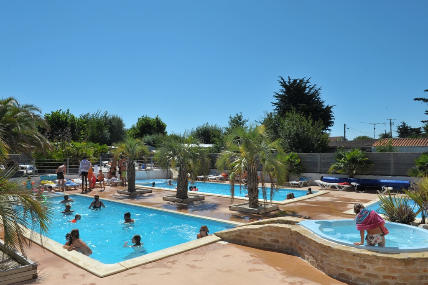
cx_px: 214
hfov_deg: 67.4
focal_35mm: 27
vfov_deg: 47.9
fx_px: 321
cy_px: 142
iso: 400
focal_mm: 27
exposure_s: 1/500
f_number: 11
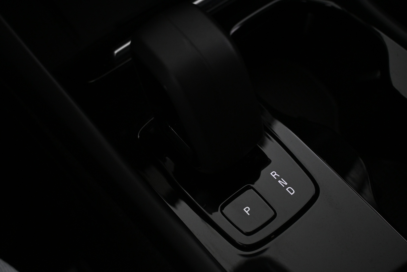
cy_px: 136
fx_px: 475
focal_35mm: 42
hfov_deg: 46.4
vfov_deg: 31.9
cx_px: 204
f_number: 4.5
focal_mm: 28
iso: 1600
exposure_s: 1/50
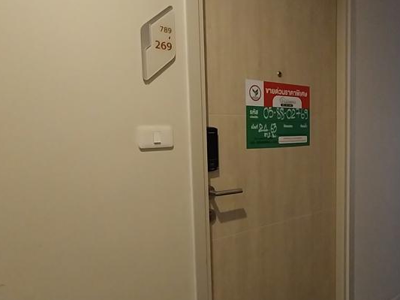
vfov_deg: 49.6
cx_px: 258
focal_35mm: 28
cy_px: 165
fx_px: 323
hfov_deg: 62.3
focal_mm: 1.3
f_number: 2.2
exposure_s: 1/17
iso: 320
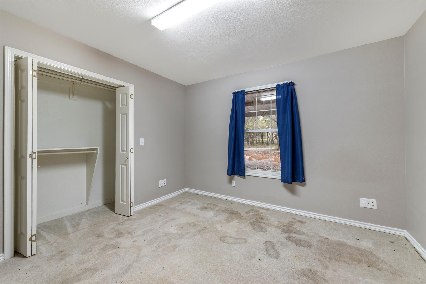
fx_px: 166
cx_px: 213
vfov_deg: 81.2
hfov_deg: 104.2
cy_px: 142
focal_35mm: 14
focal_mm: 14
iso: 400
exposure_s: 1/2.5
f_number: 8
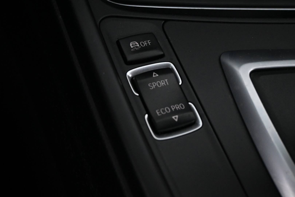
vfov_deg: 25.1
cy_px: 98
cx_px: 148
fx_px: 442
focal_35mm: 54
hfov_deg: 36.9
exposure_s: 1/60
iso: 5000
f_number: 5.3
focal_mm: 36
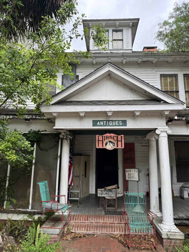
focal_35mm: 24
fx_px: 175
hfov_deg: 56.8
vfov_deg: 71.6
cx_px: 94
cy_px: 126
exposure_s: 1/428
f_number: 1.78
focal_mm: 6.76
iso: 80
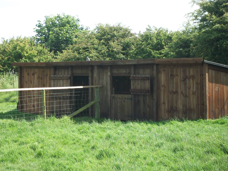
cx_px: 114
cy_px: 86
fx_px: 632
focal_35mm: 96
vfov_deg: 15.4
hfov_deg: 20.4
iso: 80
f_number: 5.2
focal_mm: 17.1
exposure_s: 1/160
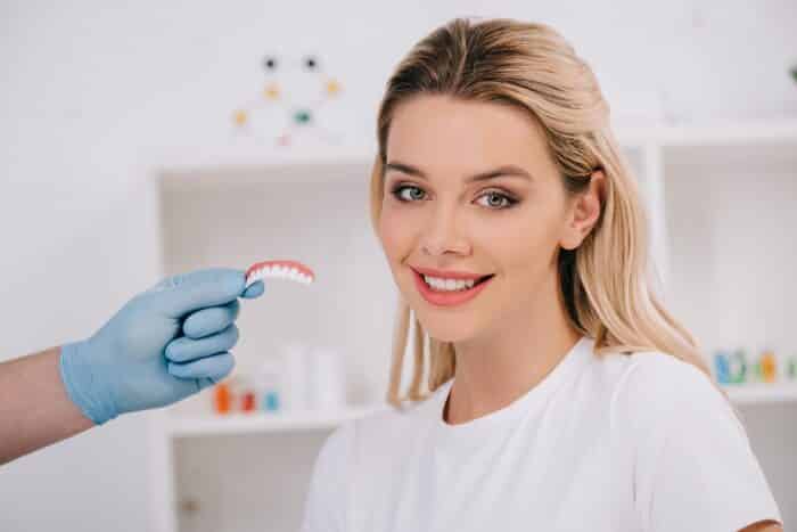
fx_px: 2325
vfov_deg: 13.0
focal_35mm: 105
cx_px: 398
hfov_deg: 19.5
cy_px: 266
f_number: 4
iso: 160
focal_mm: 105
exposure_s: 1/160
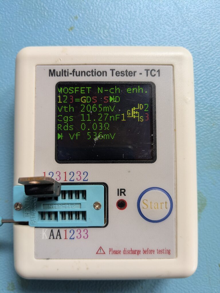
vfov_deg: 65.3
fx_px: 229
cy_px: 146
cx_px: 110
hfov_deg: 51.4
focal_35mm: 27
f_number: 1.73
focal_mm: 4.38
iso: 112
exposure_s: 1/50
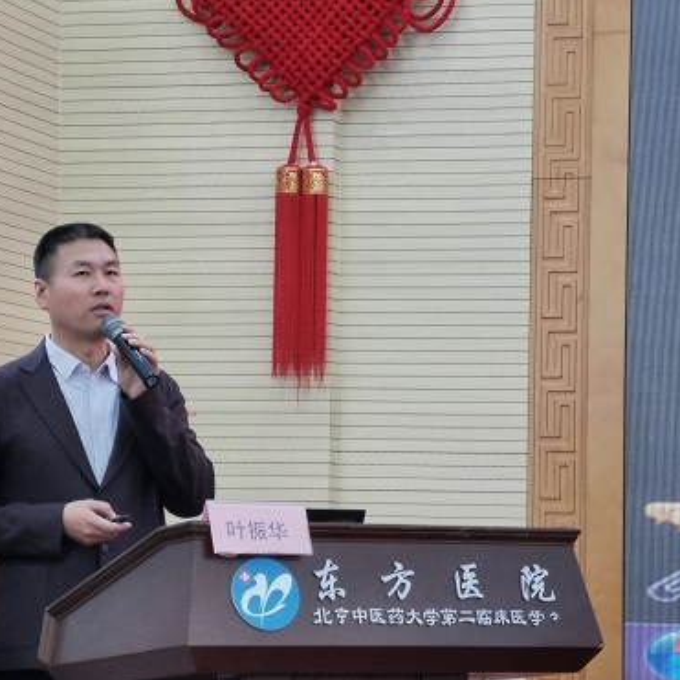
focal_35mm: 150
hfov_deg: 11.6
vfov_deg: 11.6
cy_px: 340
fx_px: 3334
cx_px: 273
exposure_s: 1/30
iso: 160
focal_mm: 7.48
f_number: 2.4
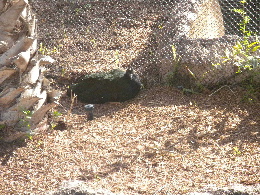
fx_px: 1788
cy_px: 98
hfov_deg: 8.3
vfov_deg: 6.2
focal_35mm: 238
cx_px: 130
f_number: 5.2
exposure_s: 1/390
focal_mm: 42.1
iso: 400
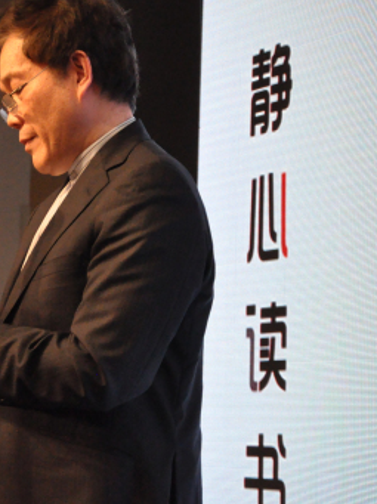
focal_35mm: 157
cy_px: 193
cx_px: 9
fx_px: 2284
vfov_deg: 12.6
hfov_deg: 9.4
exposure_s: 1/200
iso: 3200
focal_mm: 58
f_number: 5
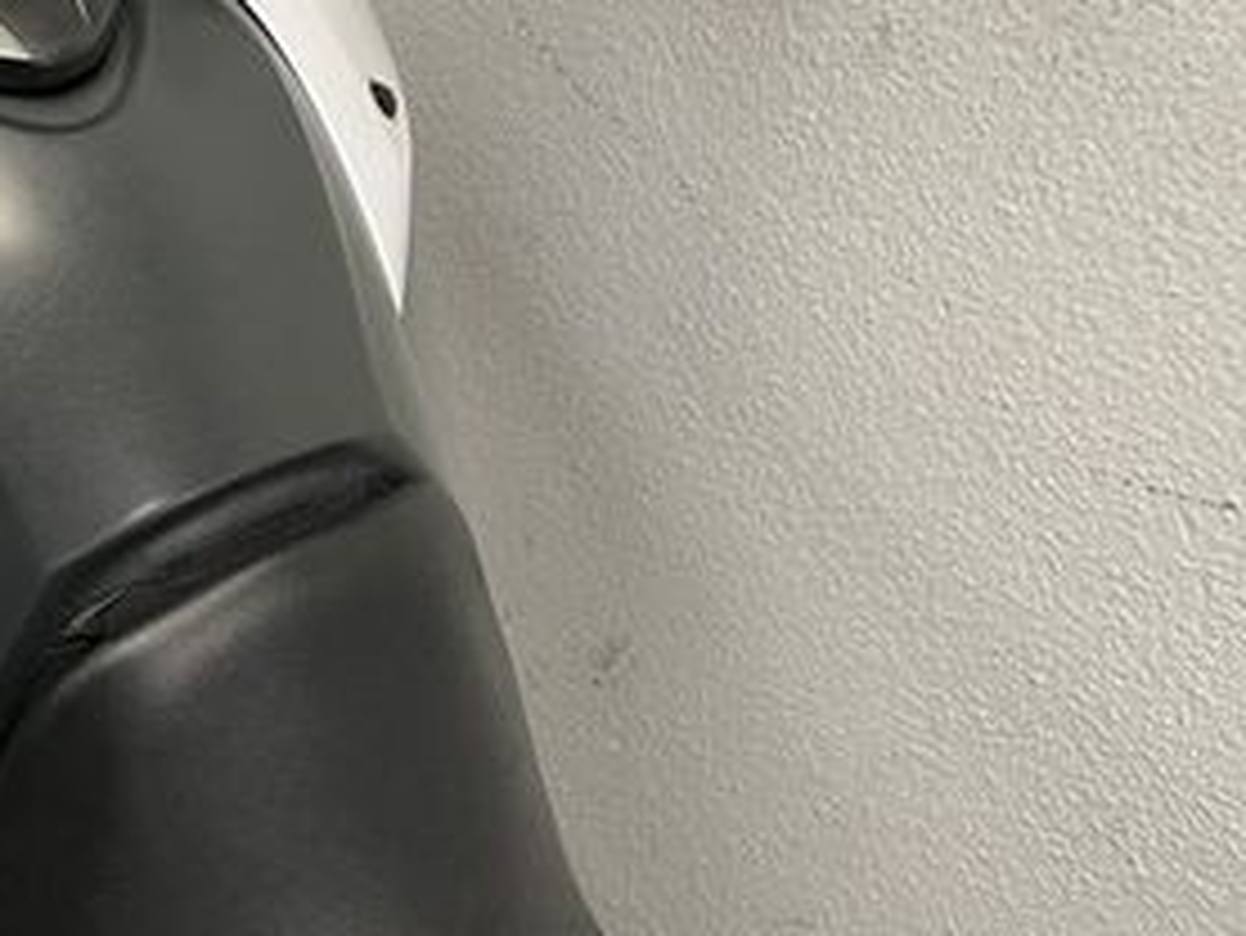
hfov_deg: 29.4
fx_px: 2161
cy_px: 36
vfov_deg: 23.6
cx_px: -85
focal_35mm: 60
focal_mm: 5.1
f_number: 1.6
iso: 80
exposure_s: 1/50
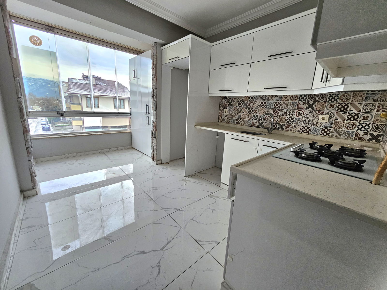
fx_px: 145
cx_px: 194
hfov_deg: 106.2
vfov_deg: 89.9
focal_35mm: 13
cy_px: 145
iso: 160
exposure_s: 1/70.9
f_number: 2.2
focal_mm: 2.2
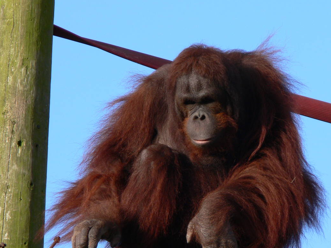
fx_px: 6225
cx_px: 183
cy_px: 138
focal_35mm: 651
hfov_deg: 3.0
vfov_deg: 2.3
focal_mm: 88.8
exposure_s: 1/200
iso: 80
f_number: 5.6
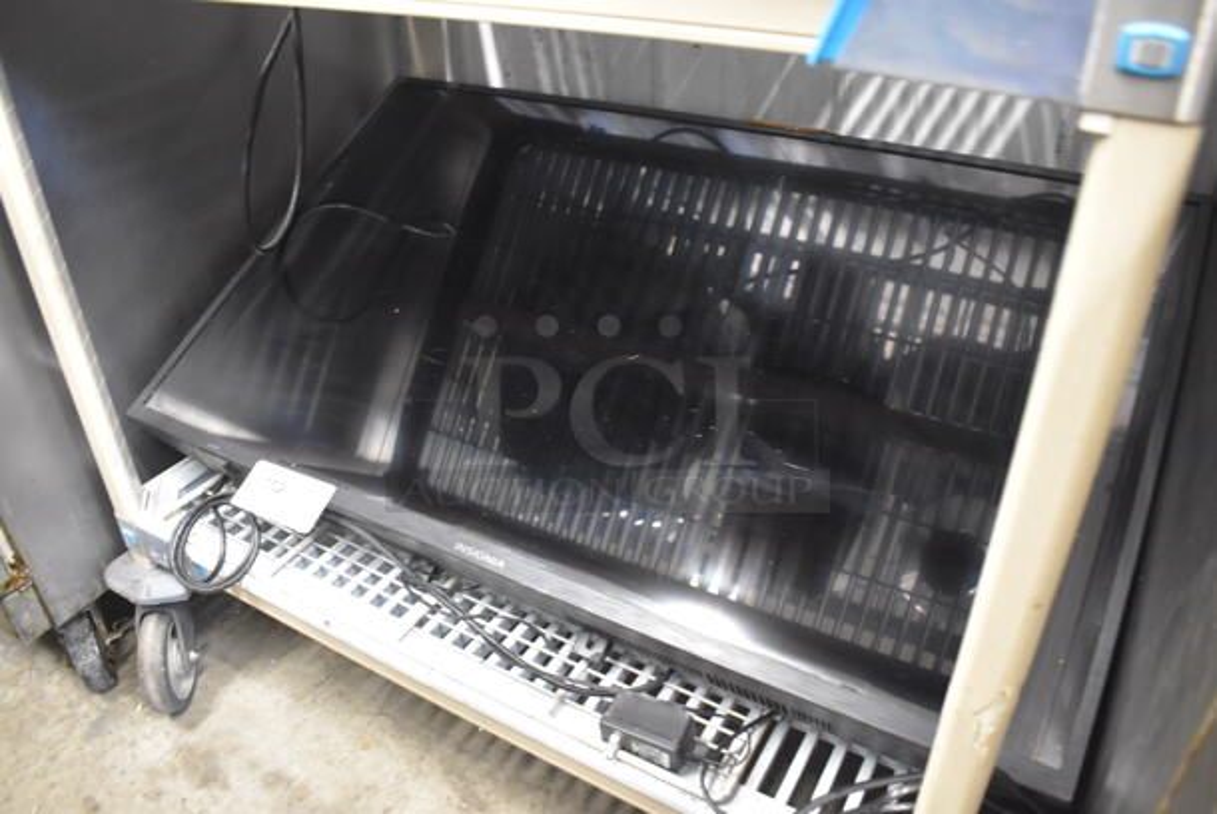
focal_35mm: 27
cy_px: 407
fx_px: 914
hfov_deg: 67.3
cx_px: 608
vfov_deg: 48.0
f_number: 3.5
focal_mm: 18
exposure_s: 1/20
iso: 3200
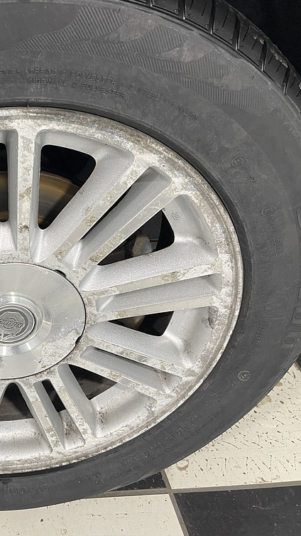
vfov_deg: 54.0
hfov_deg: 29.3
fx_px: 525
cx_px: -19
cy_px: 270
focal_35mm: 37
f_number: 1.6
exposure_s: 1/60
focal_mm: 5.1
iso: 125
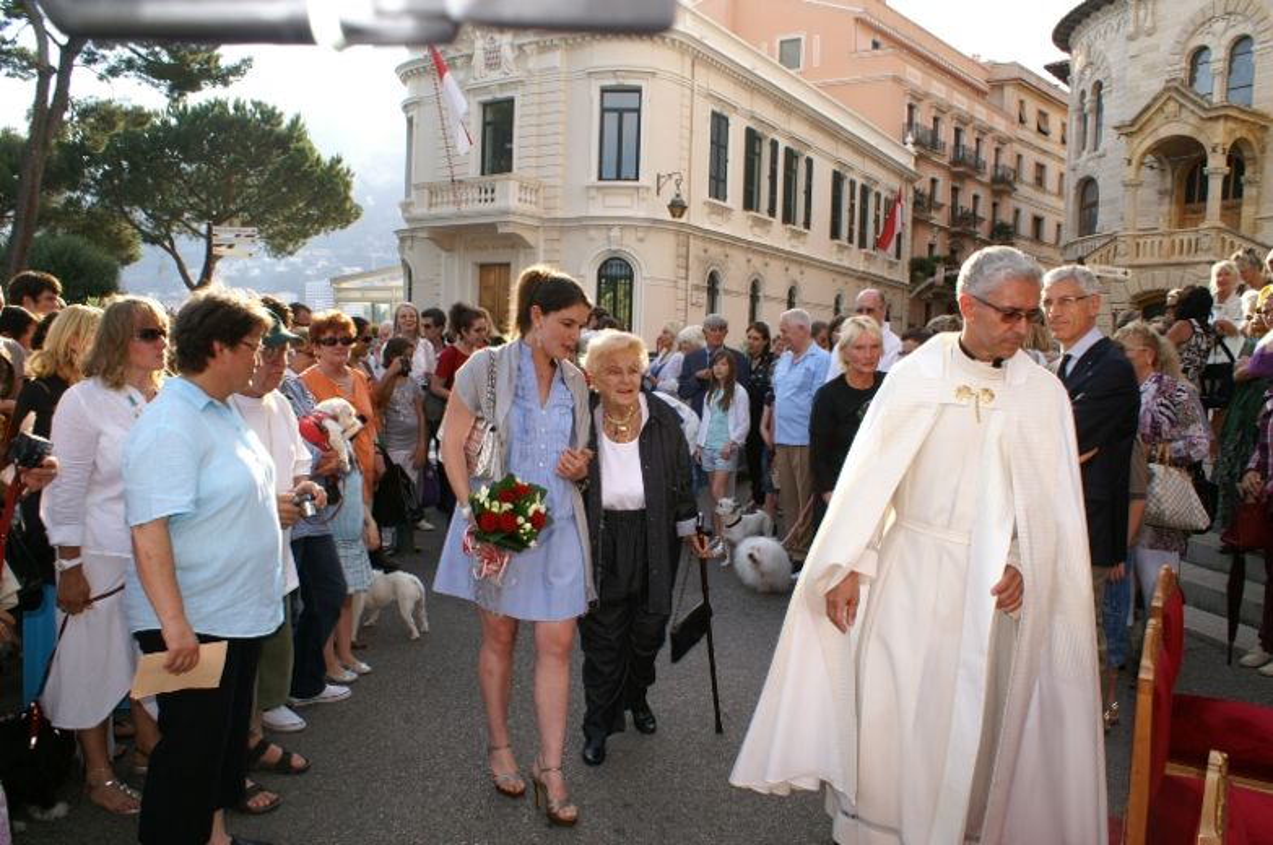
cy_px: 422
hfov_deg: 67.4
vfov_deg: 47.8
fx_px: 954
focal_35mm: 27
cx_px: 636
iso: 100
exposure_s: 1/125
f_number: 6.3
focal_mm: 18
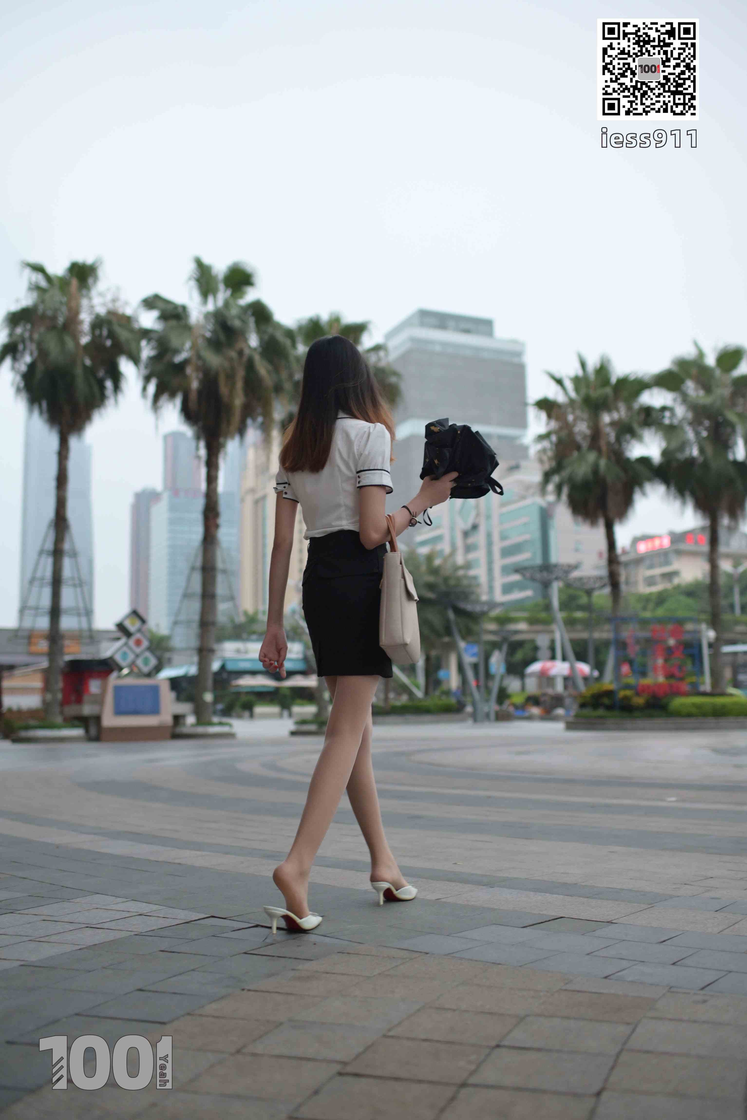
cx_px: 374
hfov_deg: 37.9
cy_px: 560
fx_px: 1089
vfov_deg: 54.4
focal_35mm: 35
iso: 1000
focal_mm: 35
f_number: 2
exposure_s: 1/200
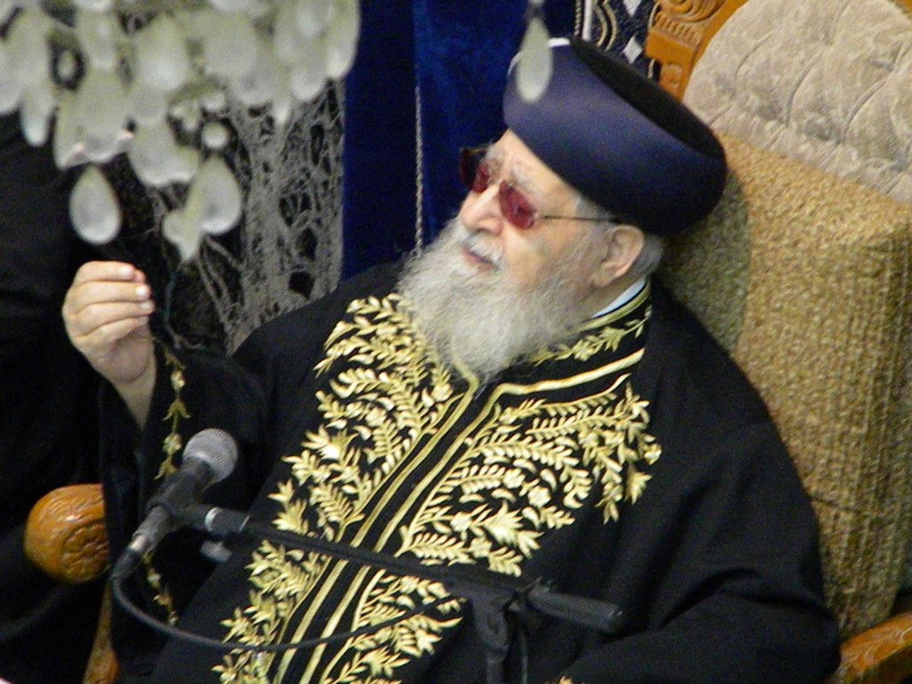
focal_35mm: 278
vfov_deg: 5.3
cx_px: 456
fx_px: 7324
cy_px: 342
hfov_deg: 7.1
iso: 2633
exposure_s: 1/63.7
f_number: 5.4
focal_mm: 50.4
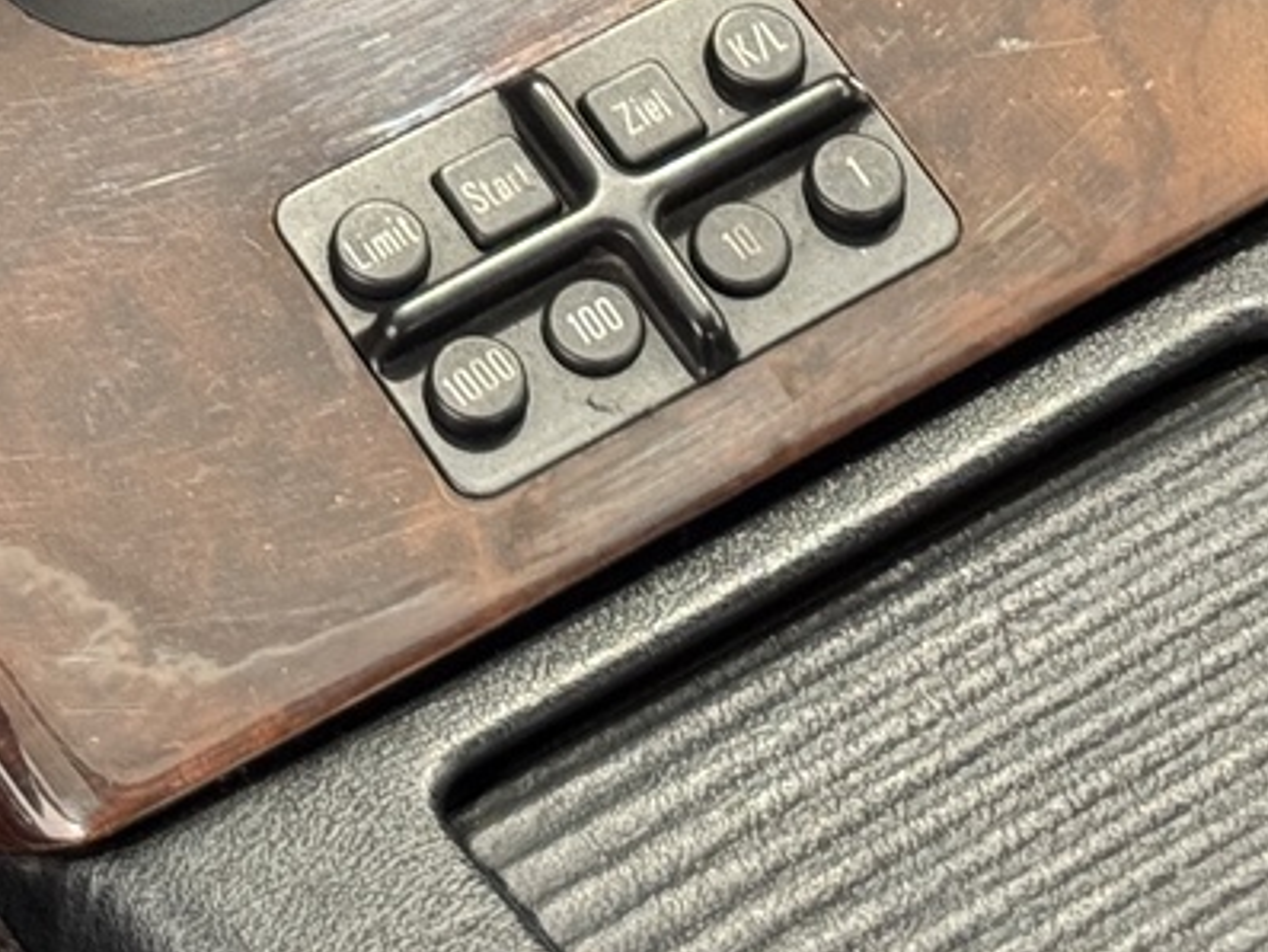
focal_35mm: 174
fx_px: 6376
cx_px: 201
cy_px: -693
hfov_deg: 11.3
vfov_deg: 8.3
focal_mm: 6.76
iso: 500
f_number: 1.78
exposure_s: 1/25
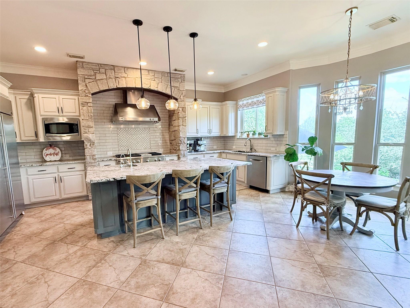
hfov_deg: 102.1
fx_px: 166
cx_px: 205
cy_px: 154
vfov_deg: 85.7
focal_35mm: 14
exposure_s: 1/120
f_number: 2.2
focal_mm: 2.22
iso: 400
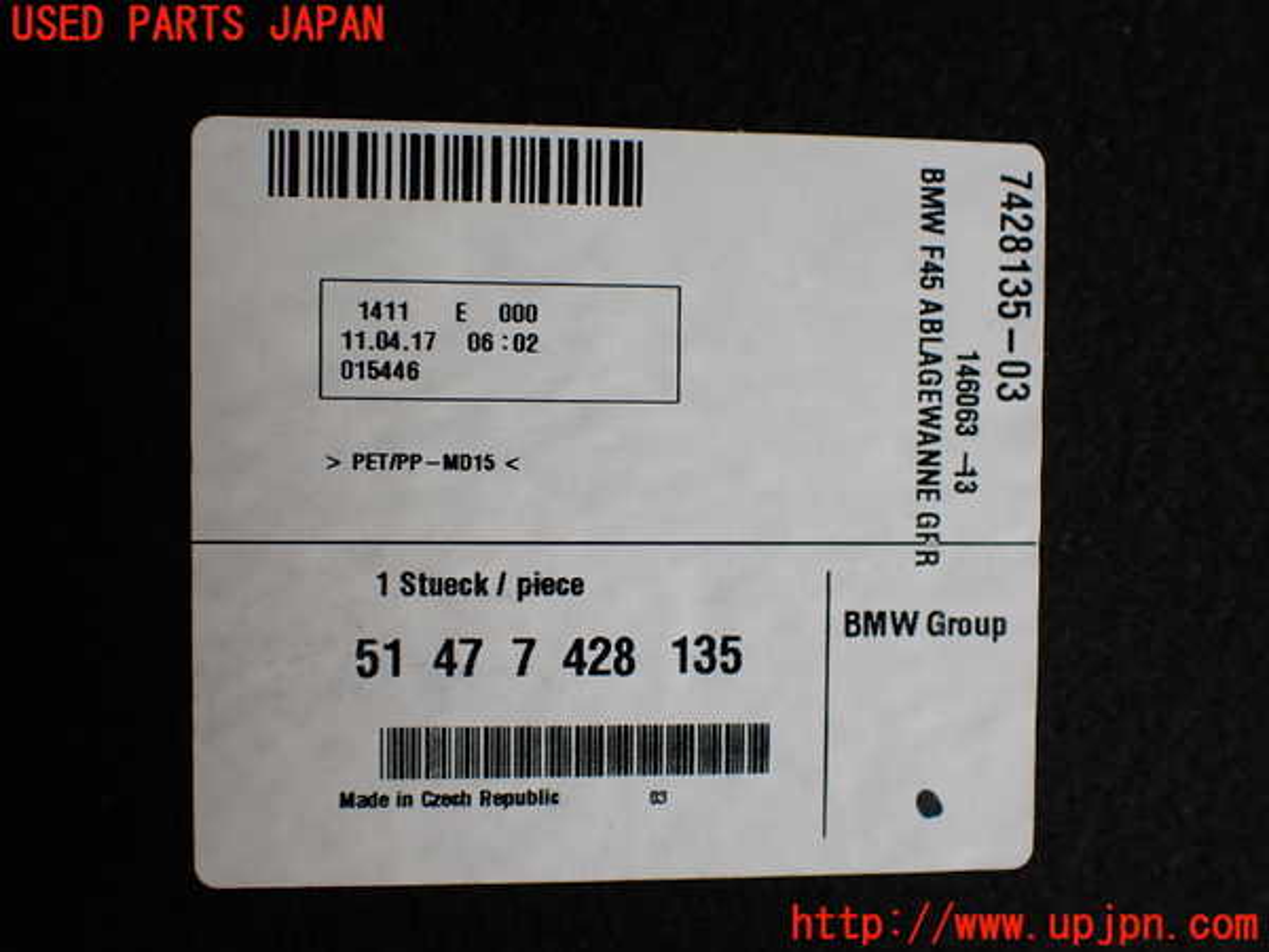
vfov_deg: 46.8
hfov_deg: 60.0
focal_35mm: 30
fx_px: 1100
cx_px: 634
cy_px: 476
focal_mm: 5.4
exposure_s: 1/200
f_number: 2.3
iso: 100
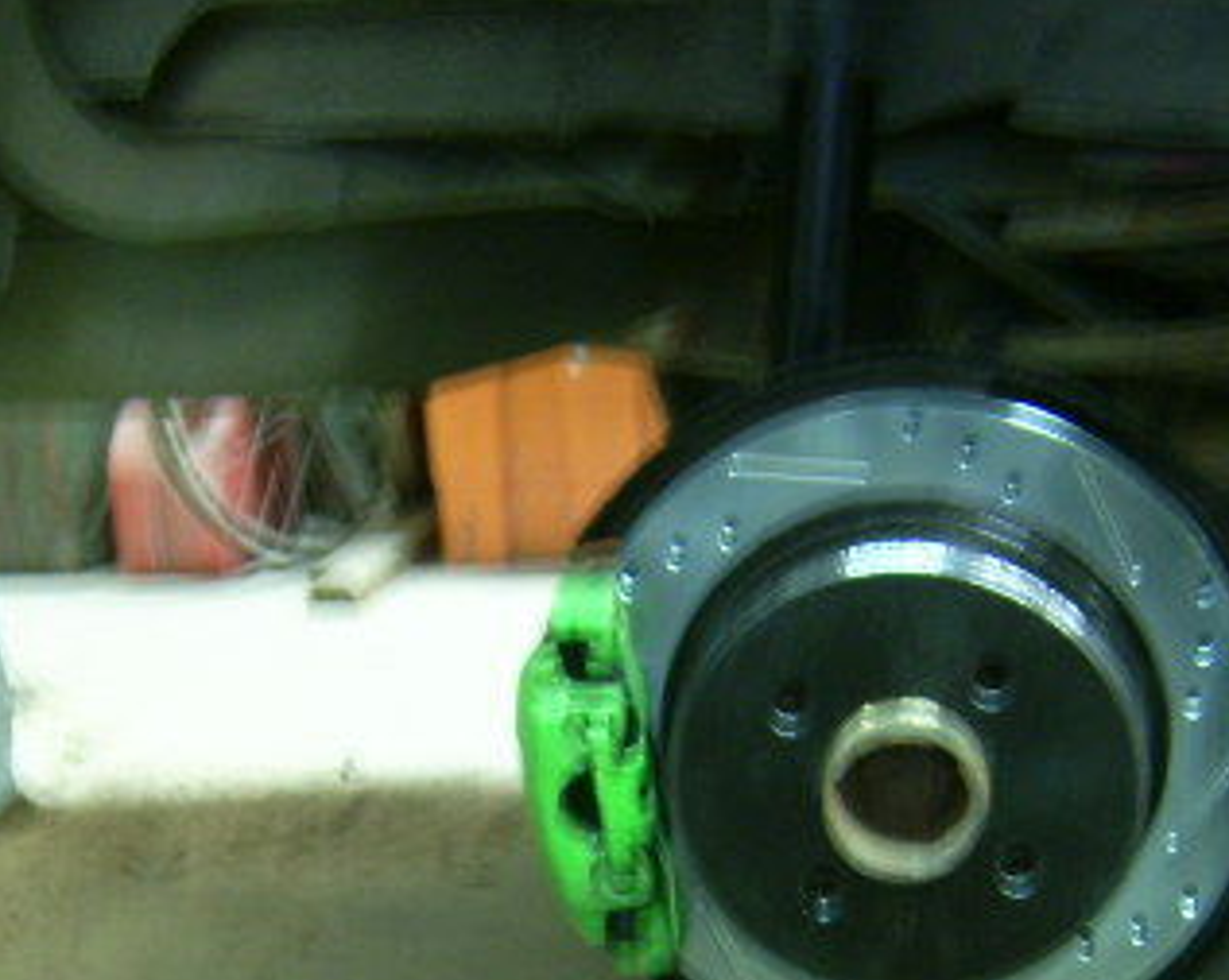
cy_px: 825
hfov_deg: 27.5
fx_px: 2507
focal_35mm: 69
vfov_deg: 21.8
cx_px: 613
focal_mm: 5.95
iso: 50
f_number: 2.8
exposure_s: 1/2
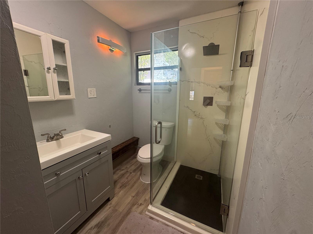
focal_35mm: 14
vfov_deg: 85.7
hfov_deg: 102.1
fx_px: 127
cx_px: 156
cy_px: 117
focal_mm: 2.22
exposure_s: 1/60
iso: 250
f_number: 2.2
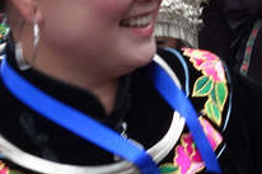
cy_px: 95
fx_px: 1374
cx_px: 418
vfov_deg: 7.3
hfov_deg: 10.4
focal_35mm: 189
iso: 1000
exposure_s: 1/40
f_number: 5.6
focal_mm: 13.9
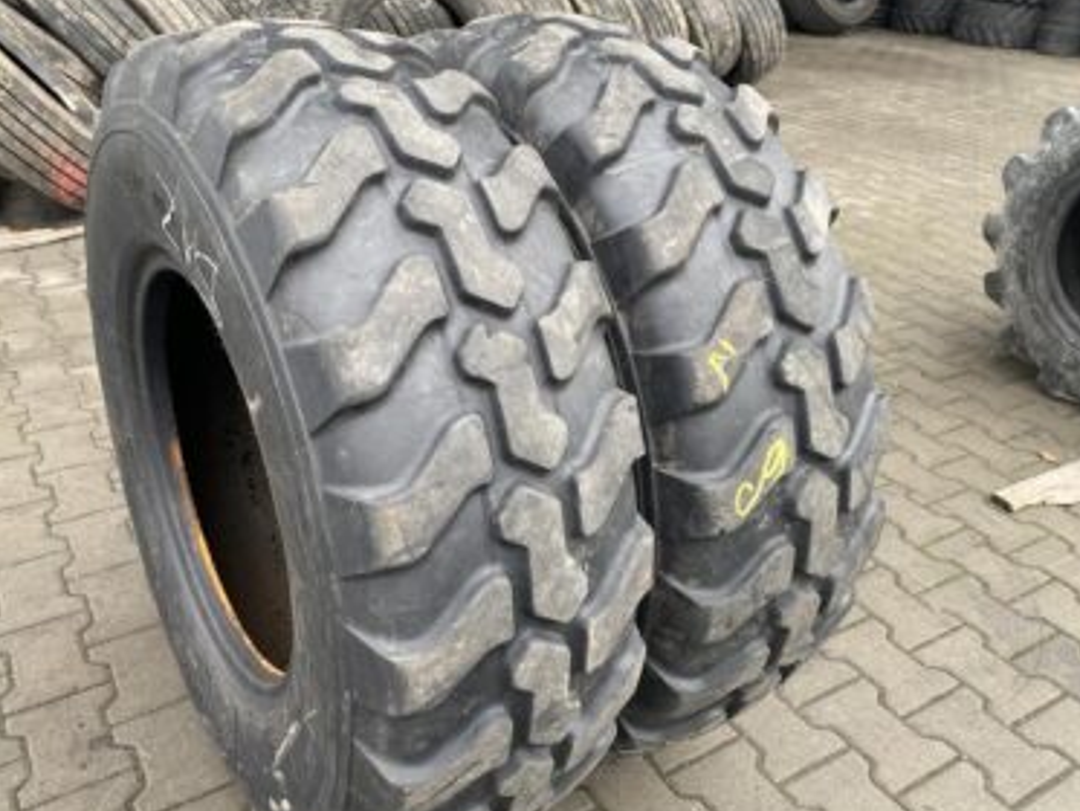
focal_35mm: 30
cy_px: 436
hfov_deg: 59.9
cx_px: 524
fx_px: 936
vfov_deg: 46.8
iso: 100
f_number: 1.8
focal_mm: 4.25
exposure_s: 1/122
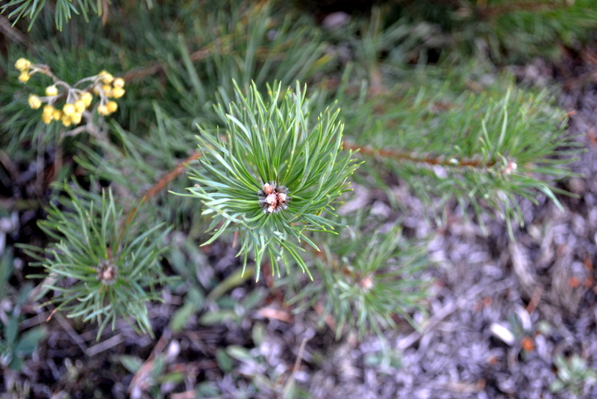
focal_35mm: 60
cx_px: 298
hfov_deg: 33.4
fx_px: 995
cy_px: 200
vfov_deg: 22.6
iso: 400
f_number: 5.3
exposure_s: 1/100
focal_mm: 40
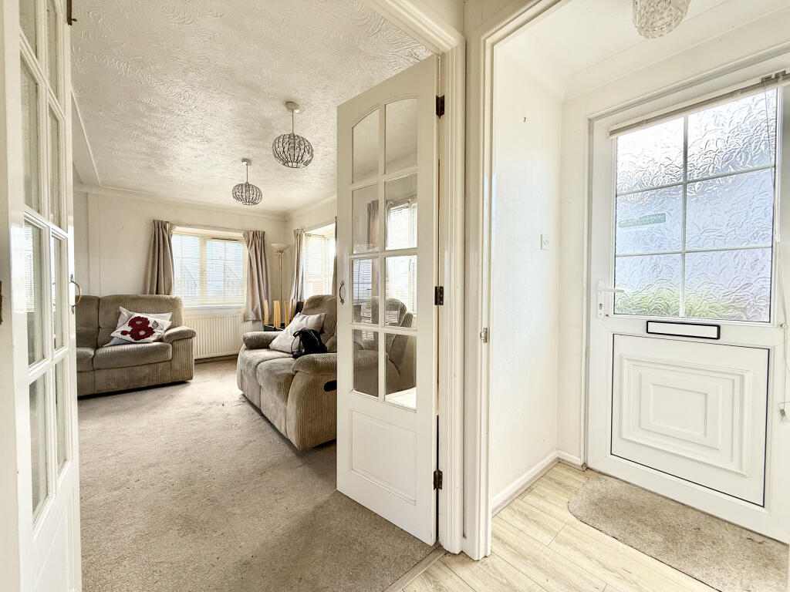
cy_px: 296
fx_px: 320
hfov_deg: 102.1
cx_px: 395
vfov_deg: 85.7
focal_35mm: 14
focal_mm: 2.22
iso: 64
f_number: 2.2
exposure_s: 1/99
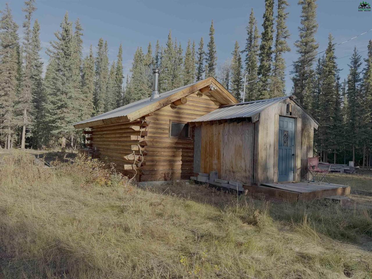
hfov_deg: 71.6
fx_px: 258
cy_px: 140
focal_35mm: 24
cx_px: 186
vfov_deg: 56.8
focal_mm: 6.76
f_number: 1.78
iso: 80
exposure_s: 1/1678
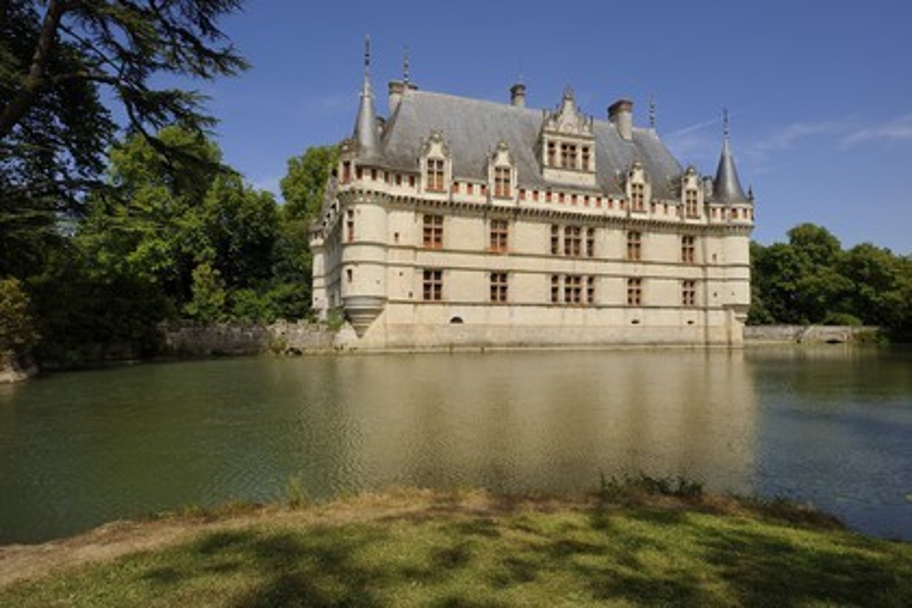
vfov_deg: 61.9
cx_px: 456
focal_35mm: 20
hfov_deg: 84.0
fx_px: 507
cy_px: 304
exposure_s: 1/160
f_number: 16
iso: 200
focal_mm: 20
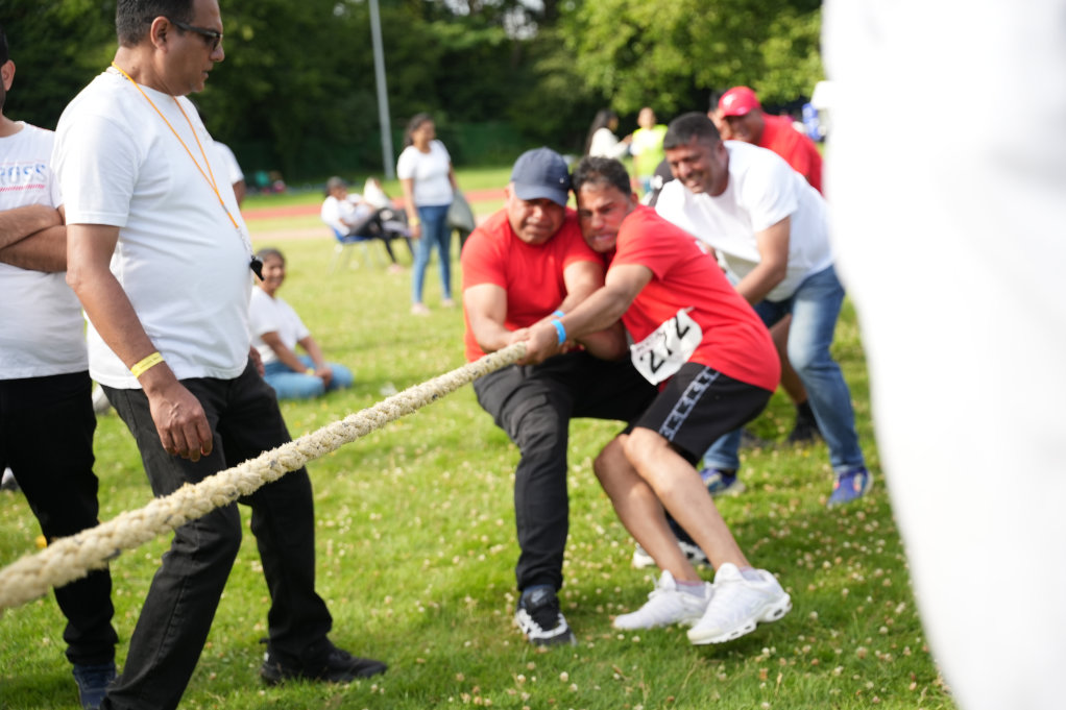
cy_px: 355
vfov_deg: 29.2
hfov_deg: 42.7
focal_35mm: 46
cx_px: 533
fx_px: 1365
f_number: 2.8
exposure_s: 1/1250
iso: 250
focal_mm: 46.1
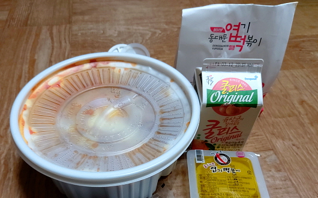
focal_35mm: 32
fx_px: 277
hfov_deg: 59.5
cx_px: 138
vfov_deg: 38.8
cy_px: 139
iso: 200
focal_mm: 4.58
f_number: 2
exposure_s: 1/60
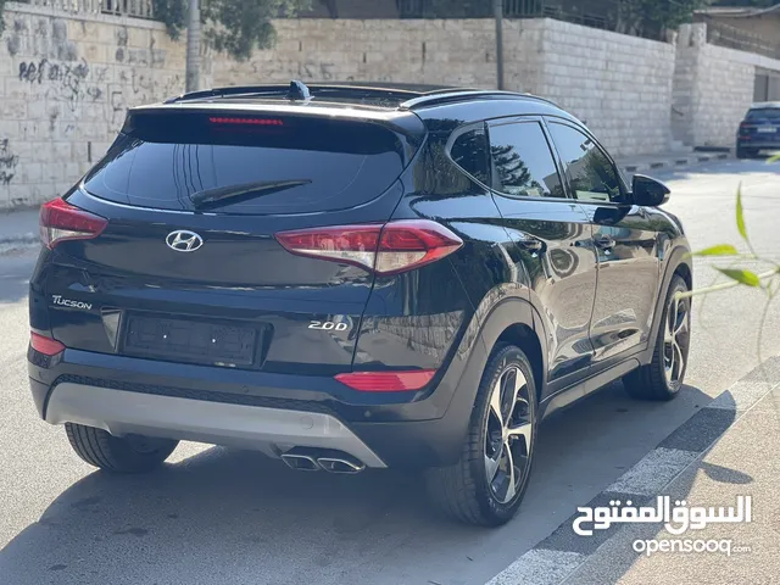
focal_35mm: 64
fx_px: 1442
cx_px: 390
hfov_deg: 30.3
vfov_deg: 22.9
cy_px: 292
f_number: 2.2
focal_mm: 7.5
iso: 32
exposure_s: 1/413
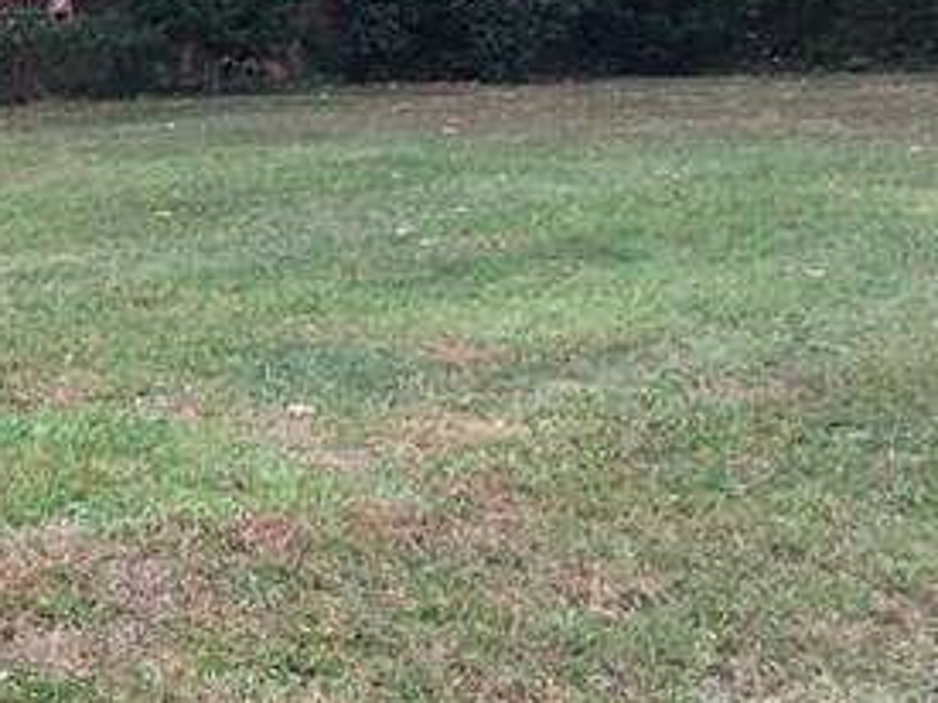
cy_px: 171
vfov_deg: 13.6
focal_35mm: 108
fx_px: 2925
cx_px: -781
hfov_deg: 15.5
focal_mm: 4.15
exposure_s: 1/148
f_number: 2.2
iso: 32
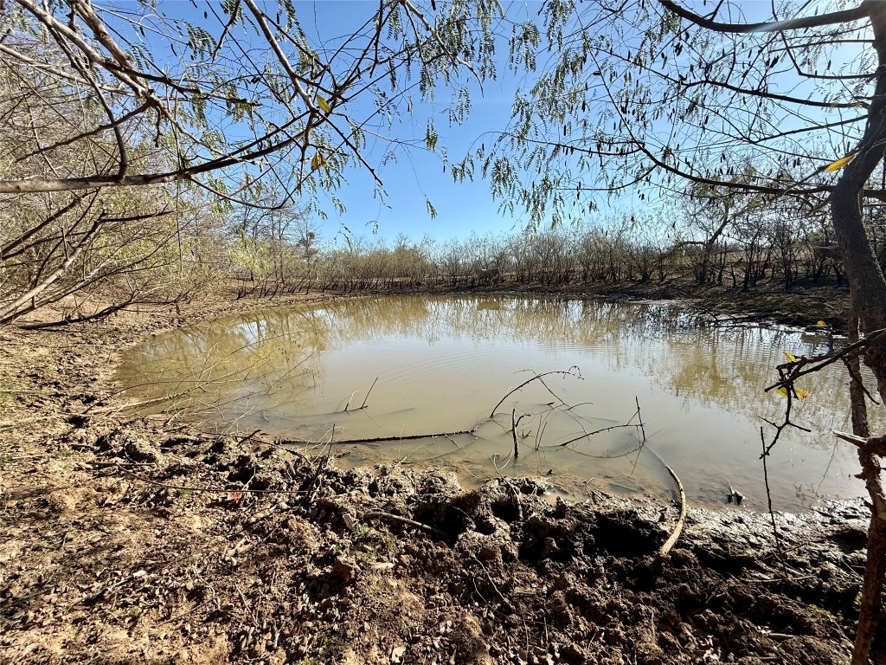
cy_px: 332
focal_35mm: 14
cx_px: 443
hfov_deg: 102.1
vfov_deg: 85.7
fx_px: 358
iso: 50
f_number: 2.2
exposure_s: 1/1572
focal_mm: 2.22
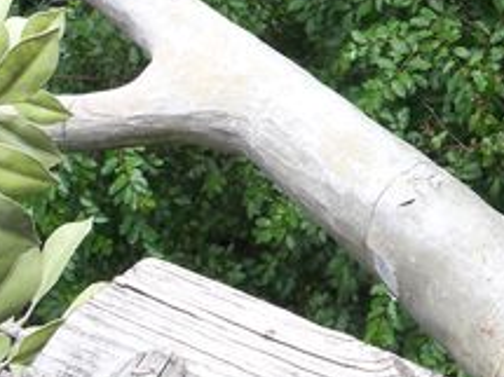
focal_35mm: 110
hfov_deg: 16.8
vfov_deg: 13.2
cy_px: -37
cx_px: 659
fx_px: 1601
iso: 64
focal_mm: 7.9
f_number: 3.4
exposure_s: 1/125
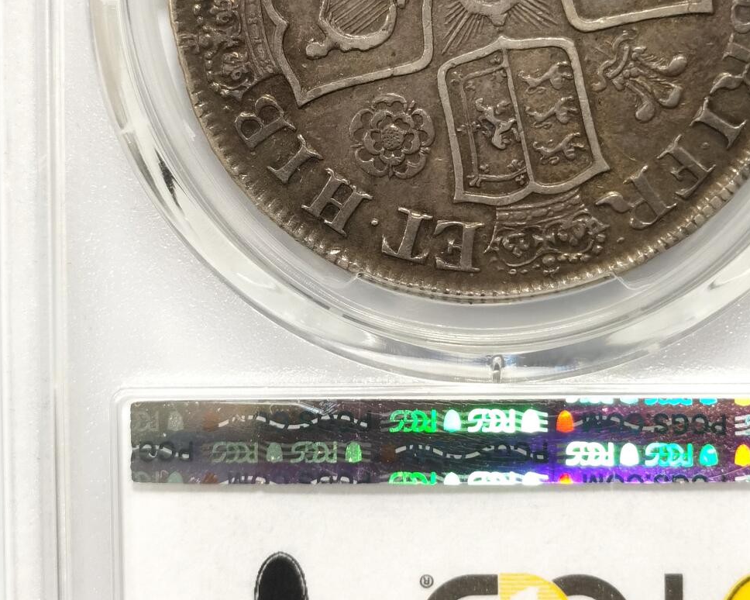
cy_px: 163
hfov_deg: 19.5
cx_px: 489
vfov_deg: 15.6
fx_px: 2175
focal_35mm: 98
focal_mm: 5.56
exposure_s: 1/100
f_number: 16
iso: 200
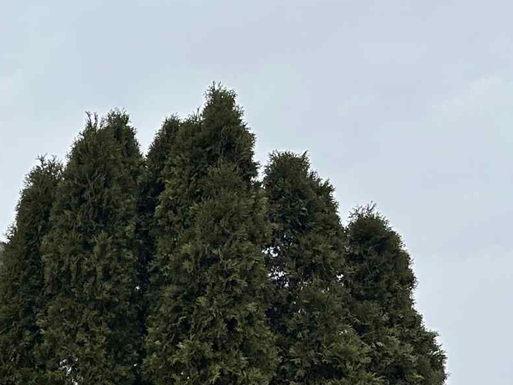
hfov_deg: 18.8
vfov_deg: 14.4
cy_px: 619
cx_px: -217
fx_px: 1393
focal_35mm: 94
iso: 80
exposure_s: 1/1495
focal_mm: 6.86
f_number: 1.78
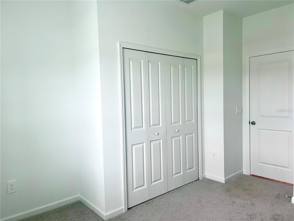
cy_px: 110
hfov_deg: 67.3
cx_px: 147
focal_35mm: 26
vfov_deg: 53.1
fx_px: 221
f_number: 1.5
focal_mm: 5.7
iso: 125
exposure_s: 1/109
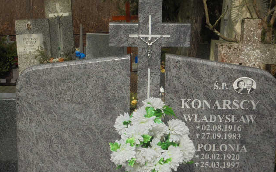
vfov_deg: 14.7
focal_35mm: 89
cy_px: 97
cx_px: 138
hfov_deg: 23.3
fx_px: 669
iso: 100
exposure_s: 1/320
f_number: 6.7
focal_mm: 14.9
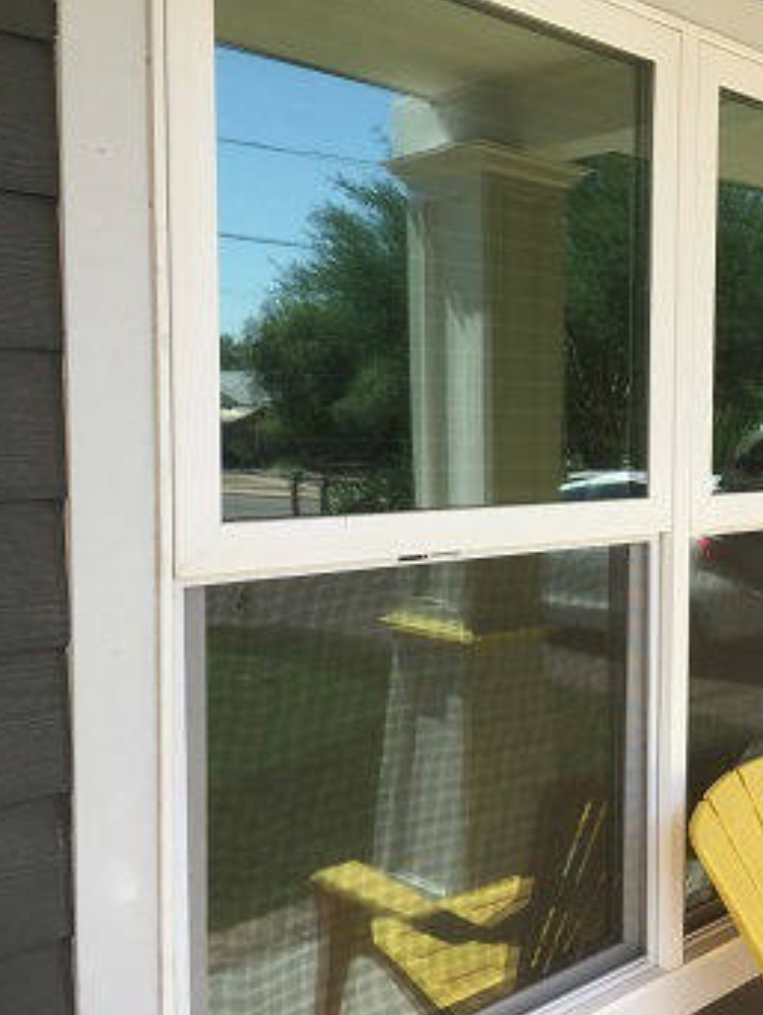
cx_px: 570
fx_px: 1145
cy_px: 506
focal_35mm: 39
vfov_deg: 47.8
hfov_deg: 36.0
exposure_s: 1/746
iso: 25
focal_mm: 4.15
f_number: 2.2
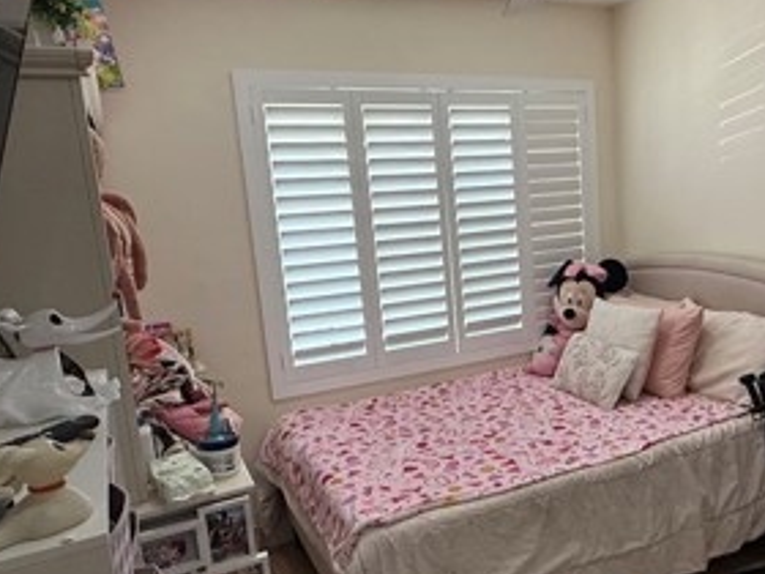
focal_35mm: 32
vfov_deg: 44.1
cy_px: 309
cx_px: 527
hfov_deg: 55.3
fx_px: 707
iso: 320
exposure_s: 1/120
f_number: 2.2
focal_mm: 2.22
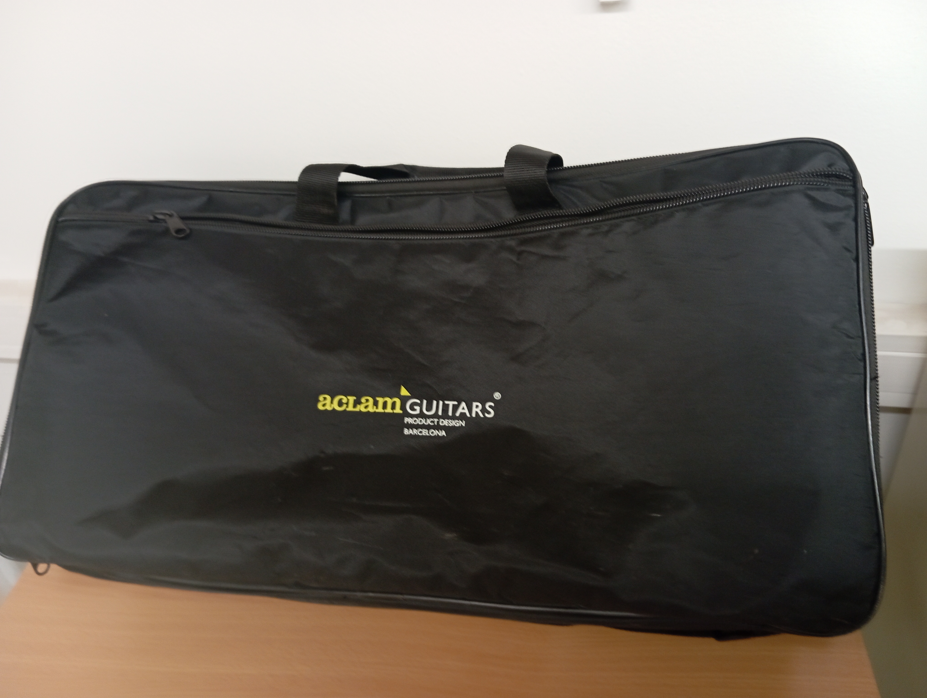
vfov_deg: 49.9
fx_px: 751
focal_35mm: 28
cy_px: 349
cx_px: 464
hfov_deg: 63.4
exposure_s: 1/33.3
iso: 396
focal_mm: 4.22
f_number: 1.8
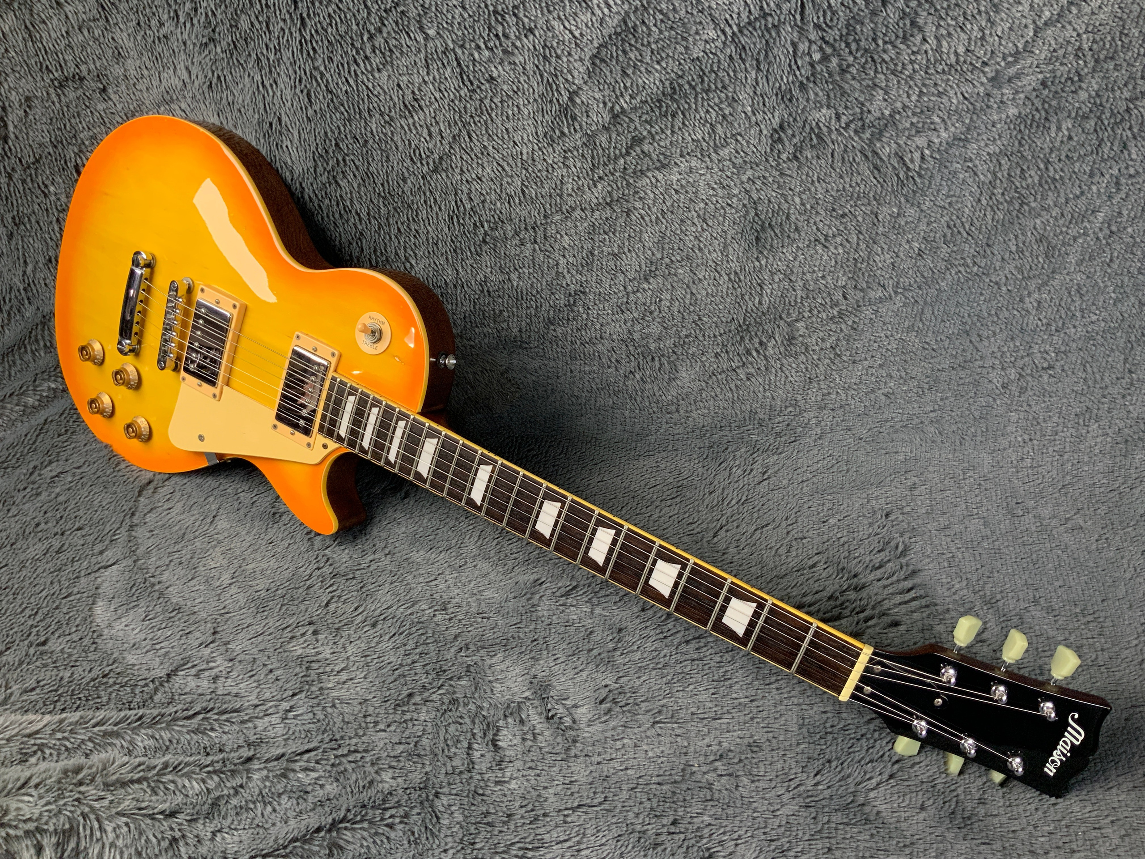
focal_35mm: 29
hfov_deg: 61.7
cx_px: 572
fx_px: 959
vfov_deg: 48.2
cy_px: 430
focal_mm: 3
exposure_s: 1/60
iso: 40
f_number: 1.8
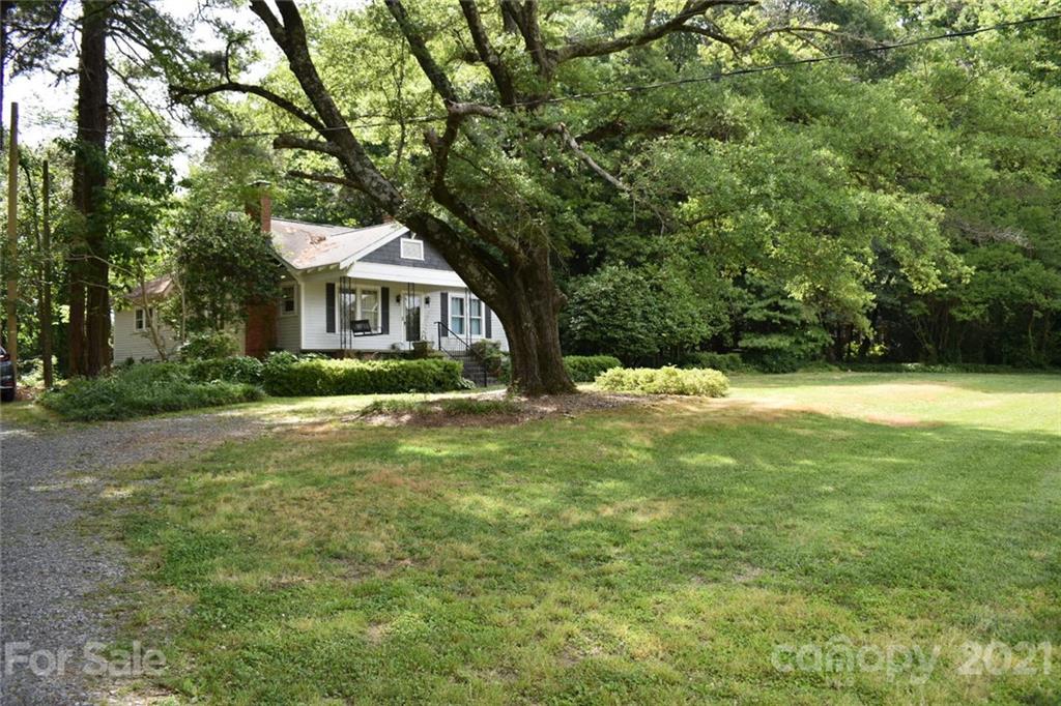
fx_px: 884
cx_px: 530
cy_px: 353
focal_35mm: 30
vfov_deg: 43.6
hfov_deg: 61.9
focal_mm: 20
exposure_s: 1/250
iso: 200
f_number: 5.6
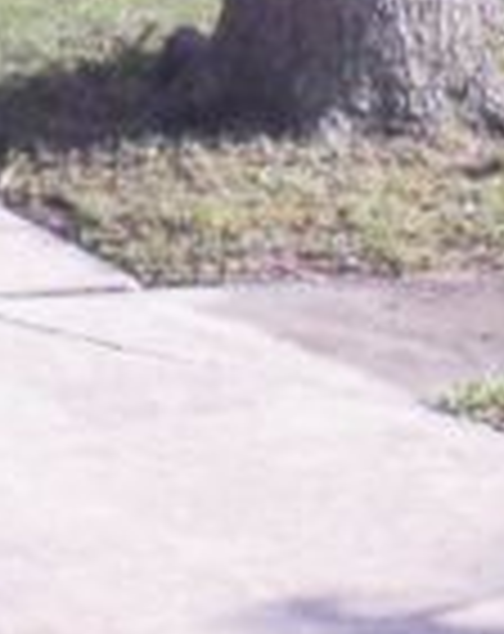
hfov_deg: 7.7
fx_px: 3745
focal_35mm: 200
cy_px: -373
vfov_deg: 9.4
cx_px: -22
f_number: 5.6
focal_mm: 6.3
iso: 100
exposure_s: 1/200
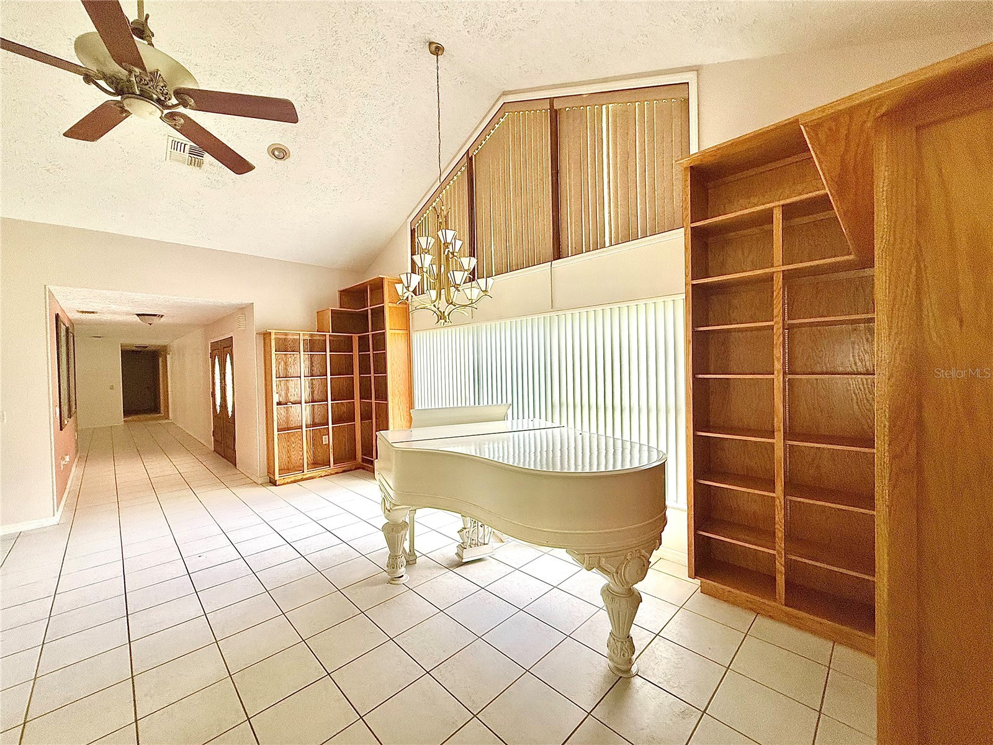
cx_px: 496
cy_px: 372
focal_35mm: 14
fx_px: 402
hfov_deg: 102.1
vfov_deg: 85.7
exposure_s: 1/99
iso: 250
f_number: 2.2
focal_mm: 2.22
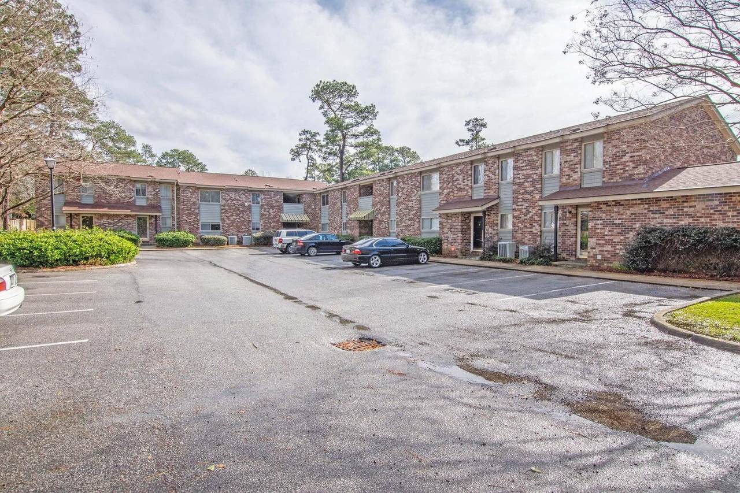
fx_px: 401
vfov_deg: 63.2
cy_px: 246
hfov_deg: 85.4
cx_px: 370
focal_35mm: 20
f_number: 11
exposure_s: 1/200
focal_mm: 13
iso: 320
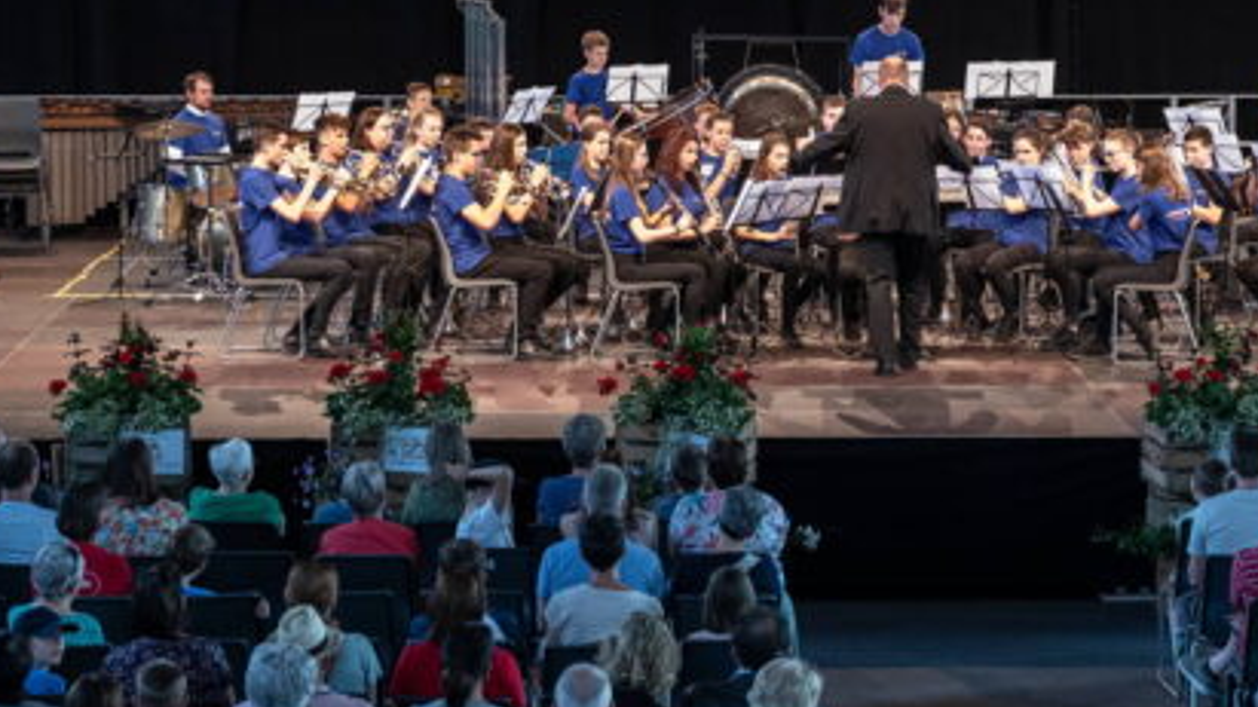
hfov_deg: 18.4
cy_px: 84
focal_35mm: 116
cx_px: 857
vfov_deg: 10.4
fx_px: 3869
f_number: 6.7
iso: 4000
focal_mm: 70
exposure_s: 1/90
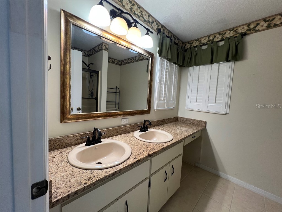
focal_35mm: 13
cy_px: 106
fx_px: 106
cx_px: 141
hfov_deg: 106.2
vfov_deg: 89.9
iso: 160
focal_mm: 1.57
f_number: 1.8
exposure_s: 1/120
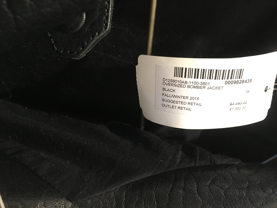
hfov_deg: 61.7
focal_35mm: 29
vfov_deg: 48.2
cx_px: 138
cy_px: 104
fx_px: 232
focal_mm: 4.2
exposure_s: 1/20
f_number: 2.2
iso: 200
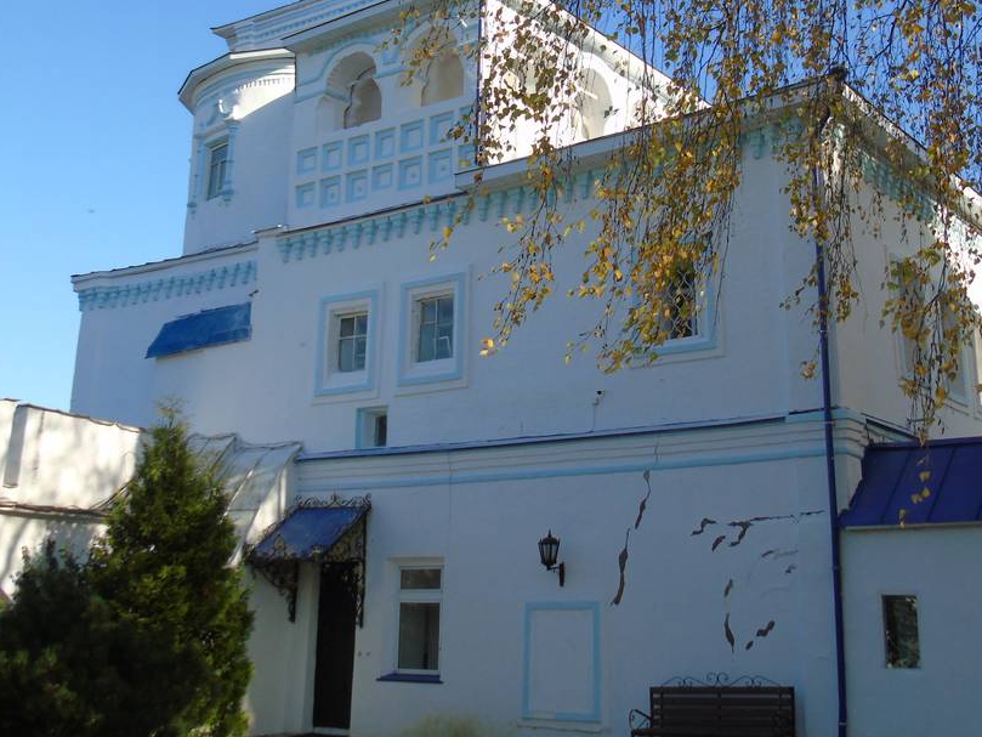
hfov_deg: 43.8
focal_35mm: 43
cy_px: 236
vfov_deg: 33.3
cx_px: 546
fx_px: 1220
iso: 80
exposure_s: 1/500
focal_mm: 5.2
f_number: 3.6
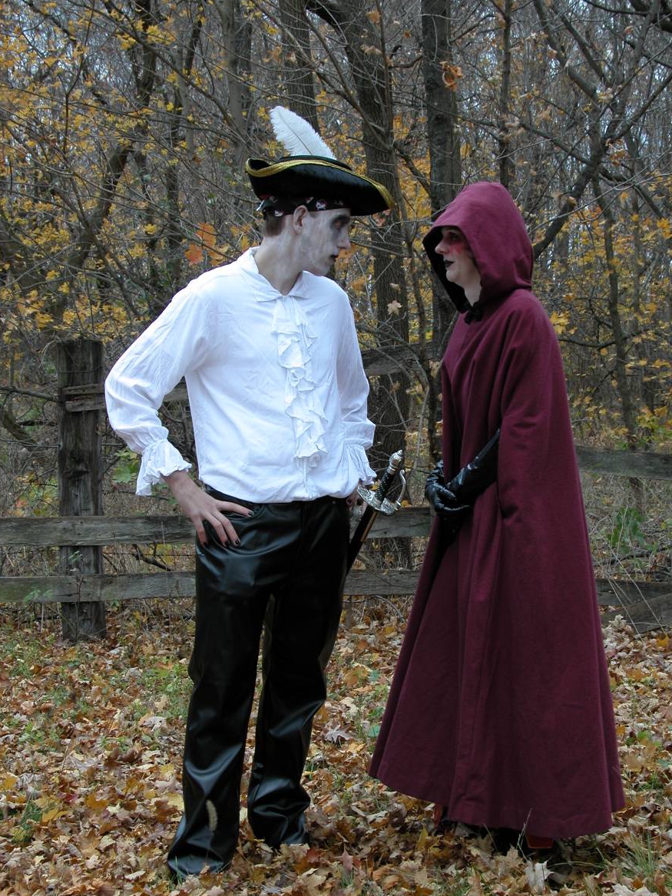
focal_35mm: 68
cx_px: 352
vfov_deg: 28.6
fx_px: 1760
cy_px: 480
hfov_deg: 21.6
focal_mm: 15.7
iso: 103
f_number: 5.1
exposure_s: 1/4
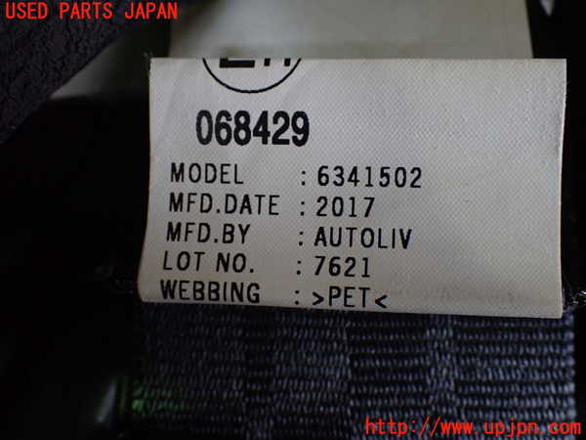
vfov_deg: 30.9
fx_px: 796
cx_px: 293
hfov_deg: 40.4
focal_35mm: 47
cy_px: 220
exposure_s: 1/60
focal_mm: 8.4
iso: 800
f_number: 3.1
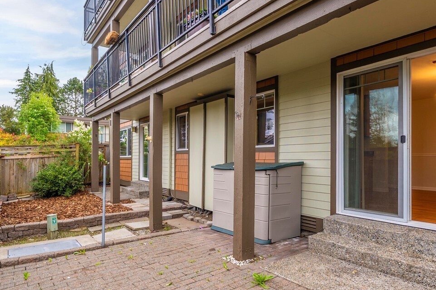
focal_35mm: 23
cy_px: 154
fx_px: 278
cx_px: 269
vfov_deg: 55.1
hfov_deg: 75.0
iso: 160
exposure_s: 1/30
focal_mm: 13
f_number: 6.7
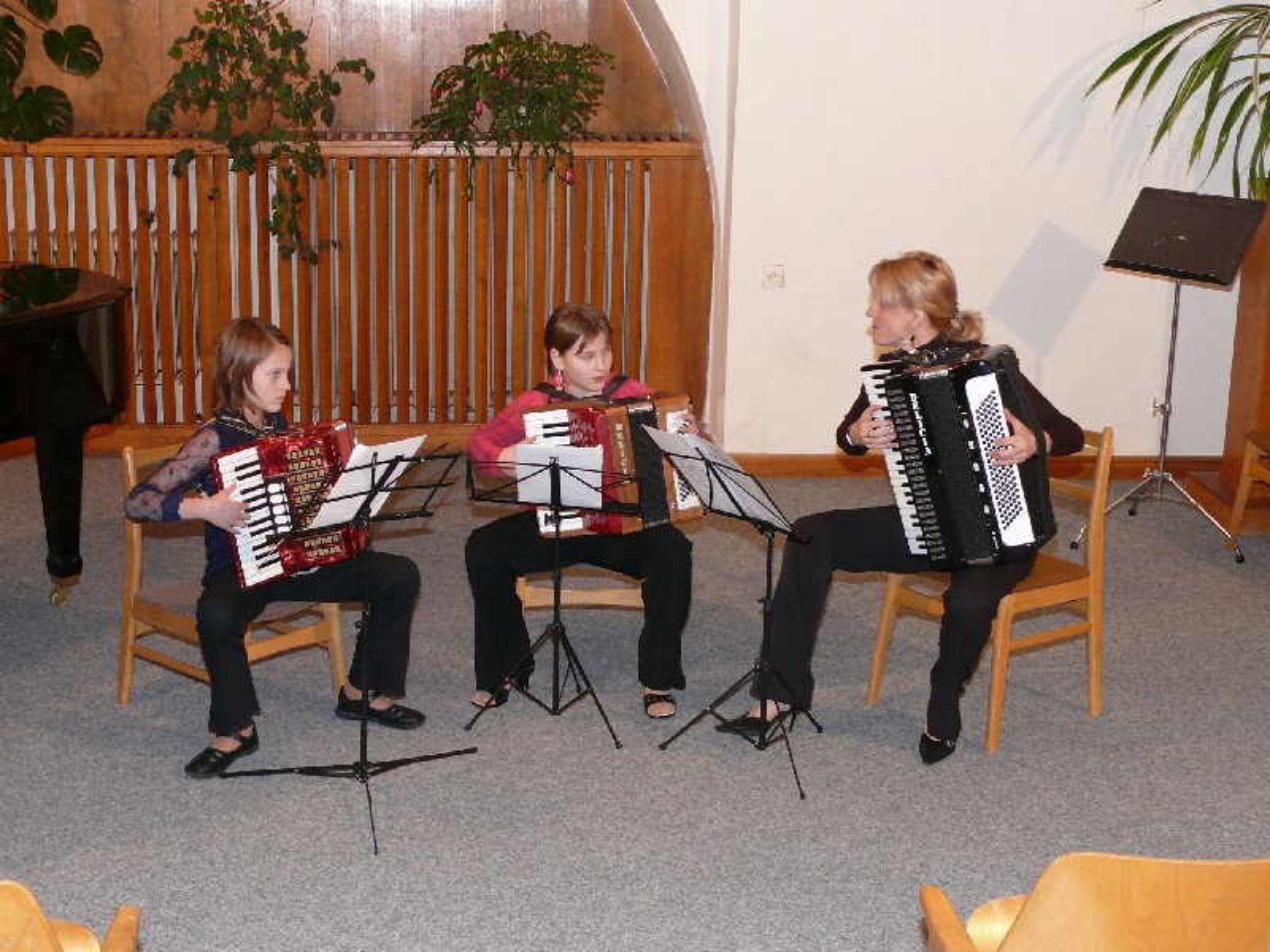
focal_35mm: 51
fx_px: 1871
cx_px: 635
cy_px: 476
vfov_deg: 28.6
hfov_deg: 37.5
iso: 200
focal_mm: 9.3
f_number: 3.2
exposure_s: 1/30
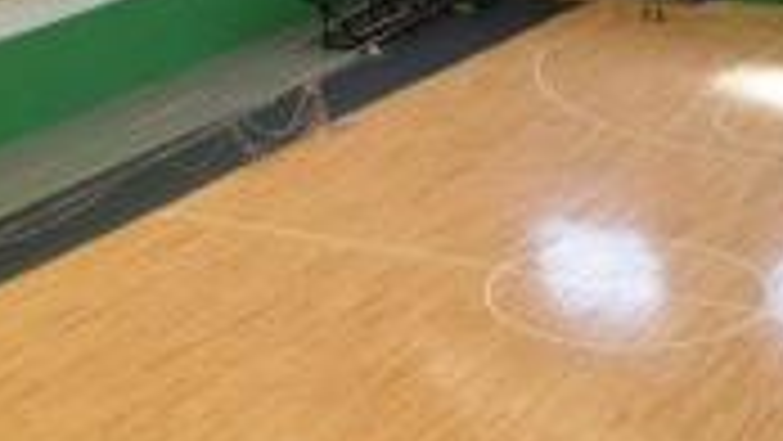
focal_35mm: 73
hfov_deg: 28.8
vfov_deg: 16.4
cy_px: 367
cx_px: 526
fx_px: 1516
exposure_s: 1/60
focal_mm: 18
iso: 400
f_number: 7.1
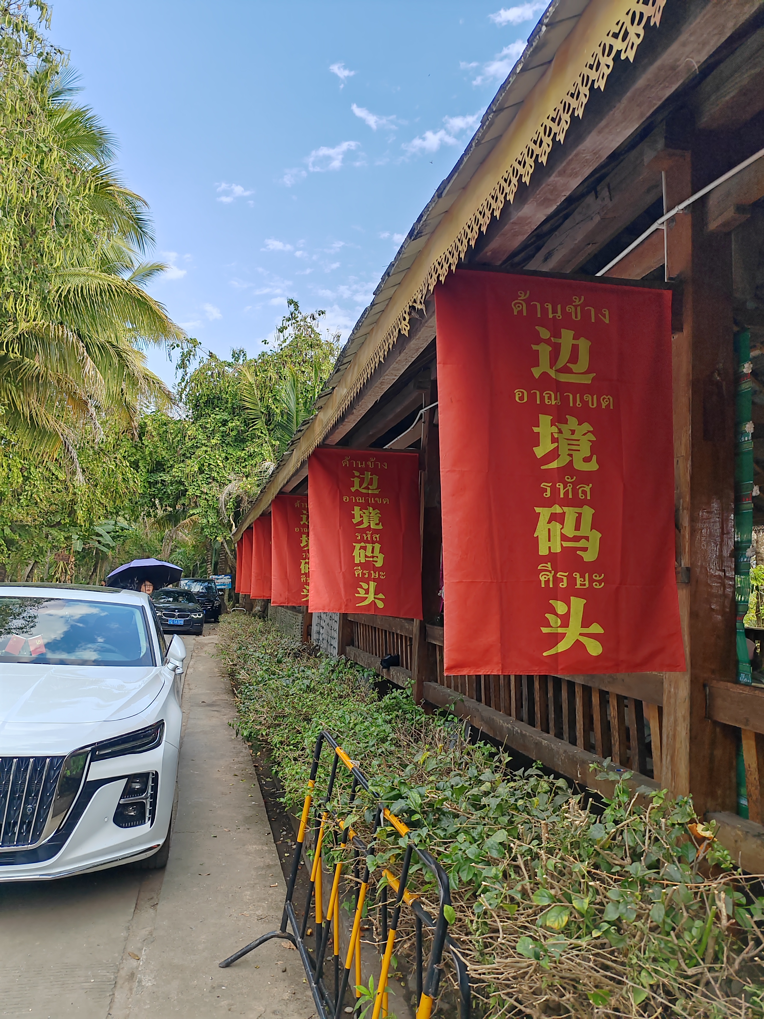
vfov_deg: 65.3
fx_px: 795
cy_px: 510
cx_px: 382
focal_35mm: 27
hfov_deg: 51.4
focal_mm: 6.14
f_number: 1.8
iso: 50
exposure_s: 1/280
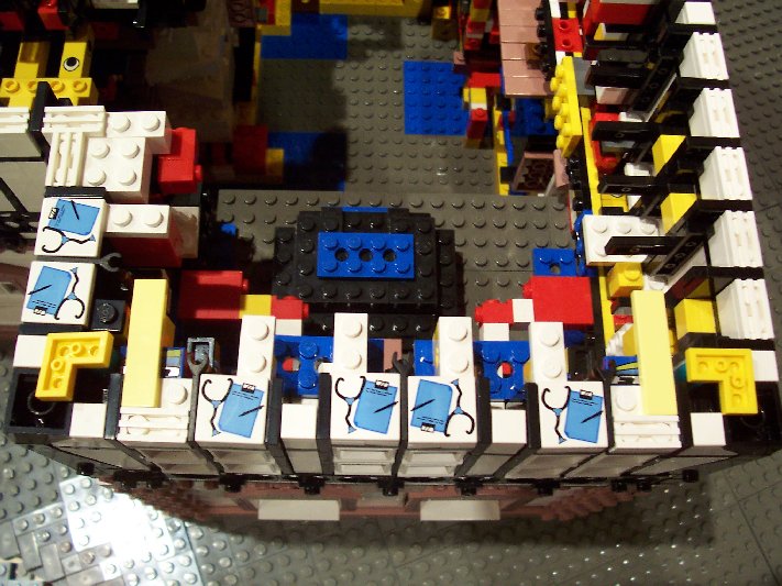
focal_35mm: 37
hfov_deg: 50.1
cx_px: 391
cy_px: 293
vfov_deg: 38.7
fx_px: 836
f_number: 2.8
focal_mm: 5.6
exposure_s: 1/15
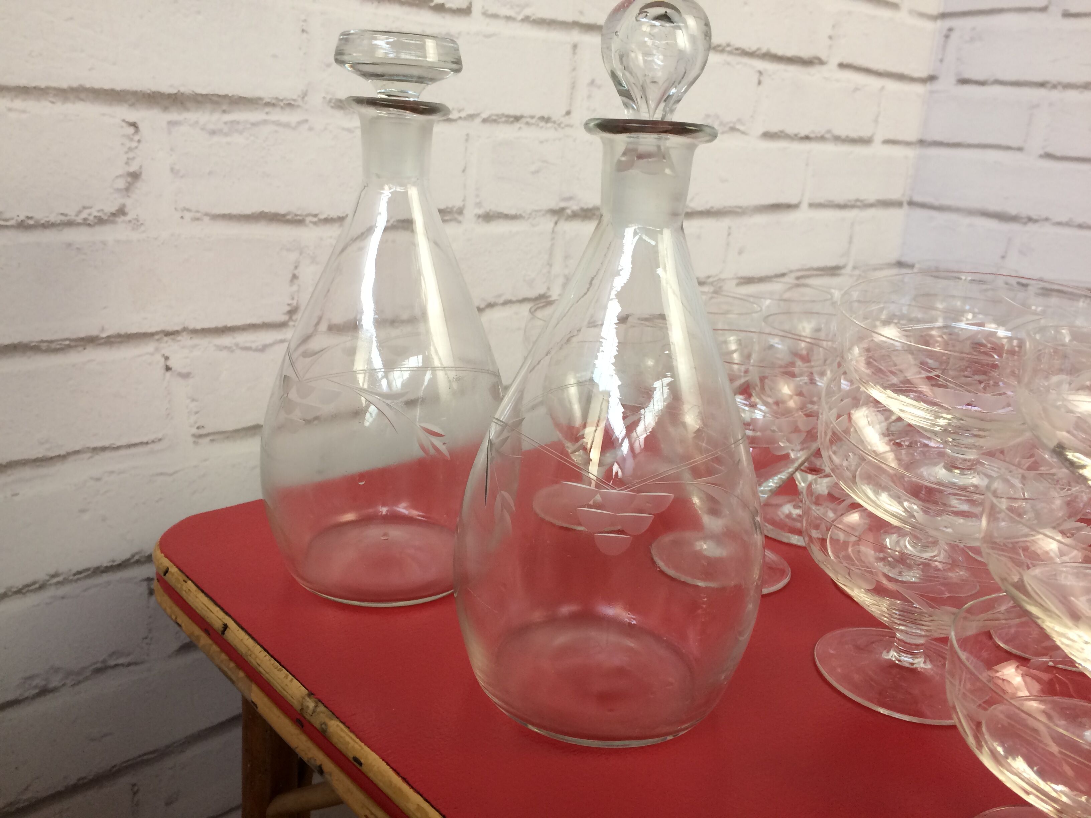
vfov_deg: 48.2
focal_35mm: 29
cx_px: 546
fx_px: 914
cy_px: 409
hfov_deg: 61.7
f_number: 2.2
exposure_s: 1/33
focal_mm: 4.15
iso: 32
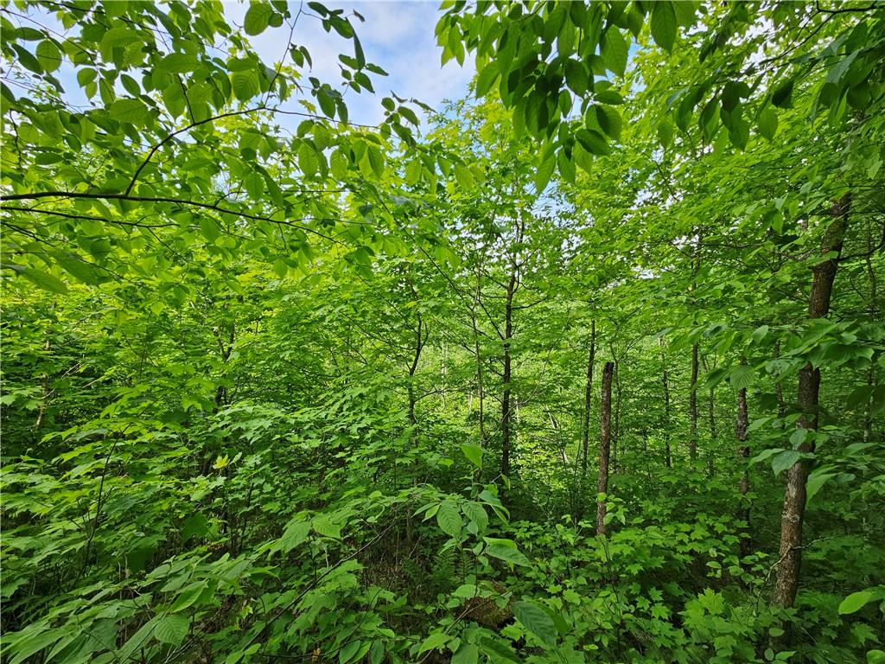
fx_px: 332
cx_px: 442
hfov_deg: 106.2
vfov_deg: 89.9
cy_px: 332
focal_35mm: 13
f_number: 2.2
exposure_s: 1/574
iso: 50
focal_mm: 2.2
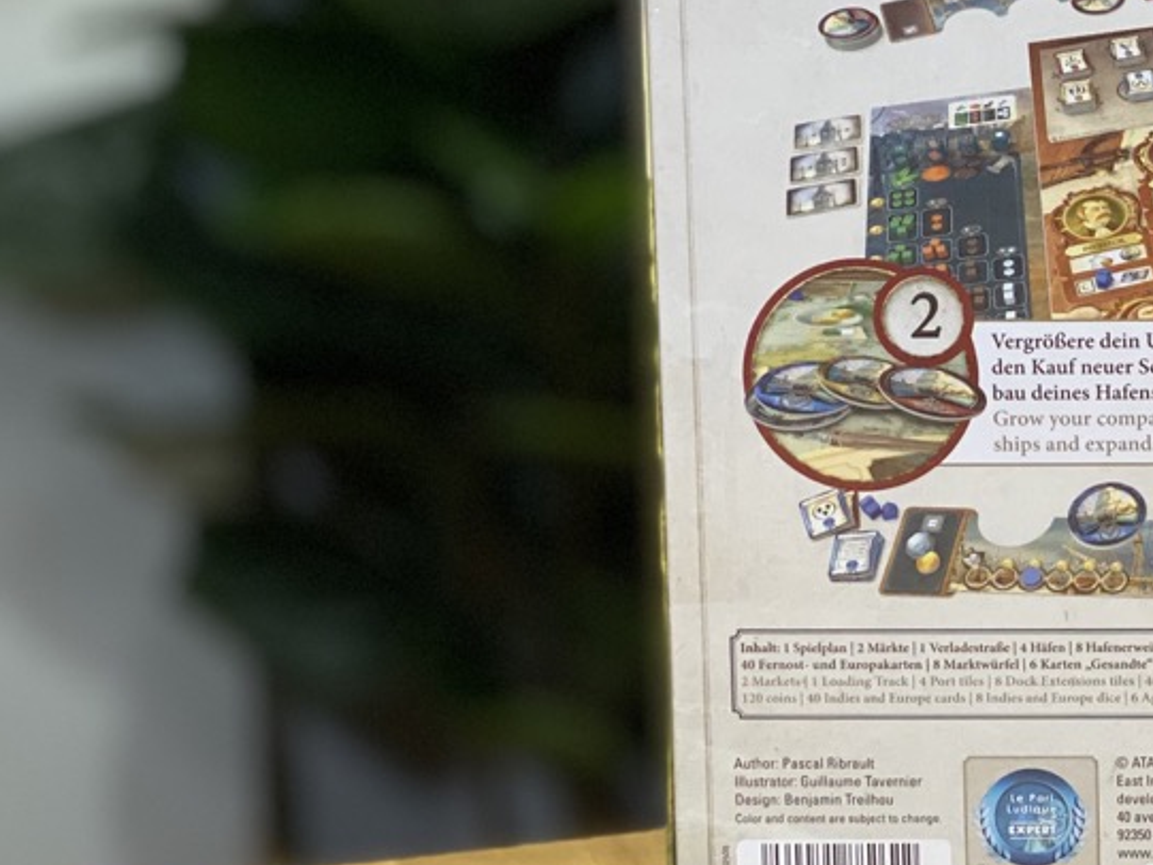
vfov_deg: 12.0
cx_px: 1358
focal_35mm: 123
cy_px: 317
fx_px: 4098
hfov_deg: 15.5
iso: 125
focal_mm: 6
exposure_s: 1/50
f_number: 2
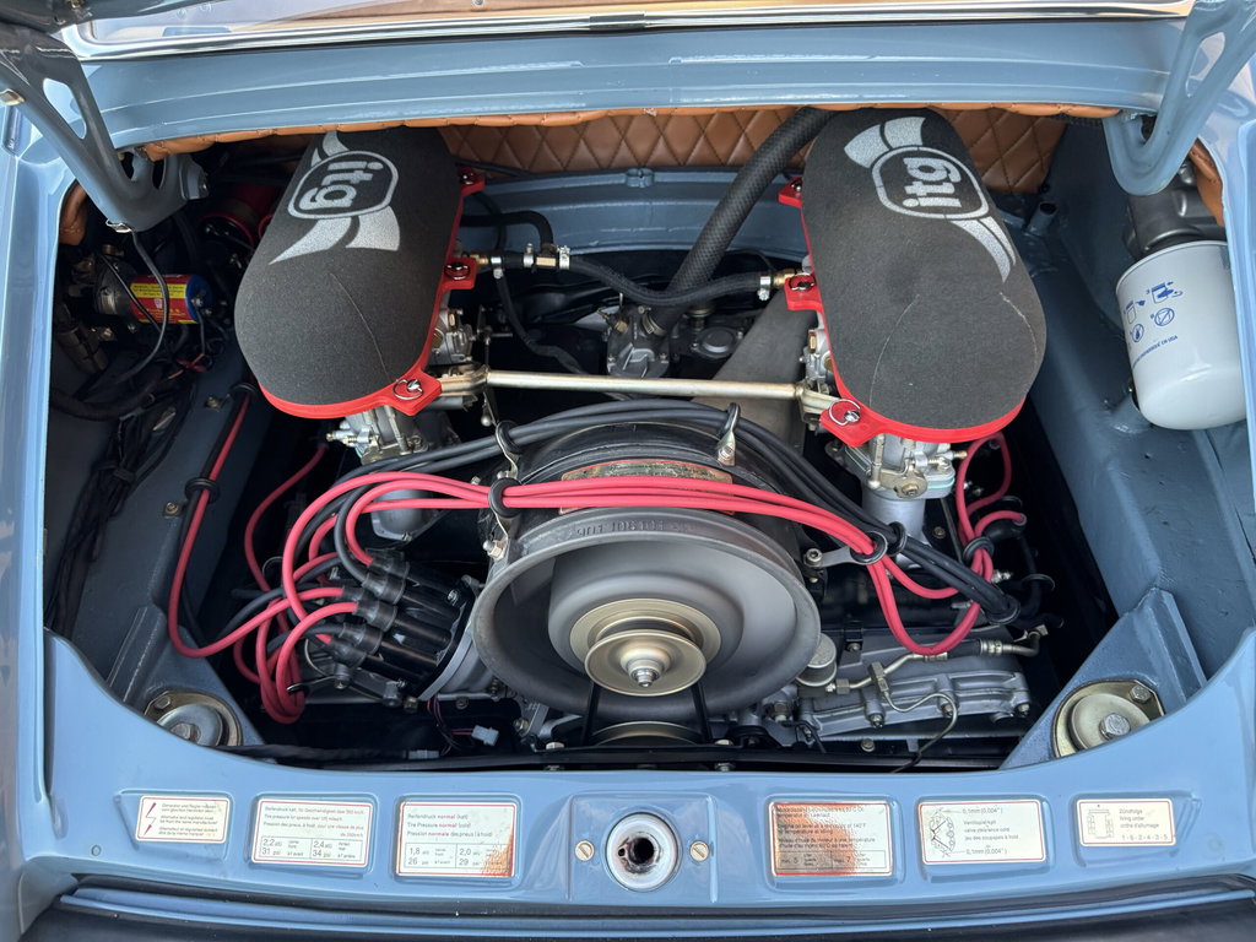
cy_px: 471
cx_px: 628
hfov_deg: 71.6
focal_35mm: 24
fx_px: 871
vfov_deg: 56.8
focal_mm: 6.76
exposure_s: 1/60
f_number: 1.78
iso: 320
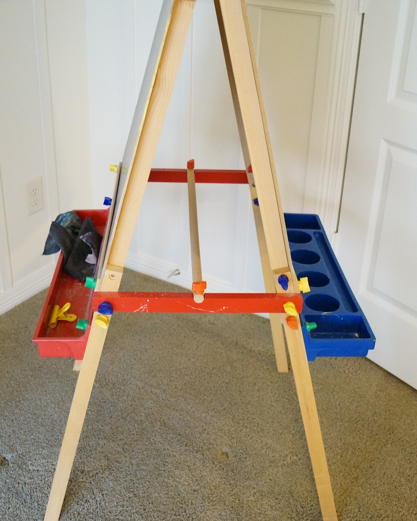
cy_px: 224
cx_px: 201
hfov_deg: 34.9
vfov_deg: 42.8
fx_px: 664
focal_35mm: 43
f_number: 4
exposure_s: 1/30
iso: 3200
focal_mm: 24
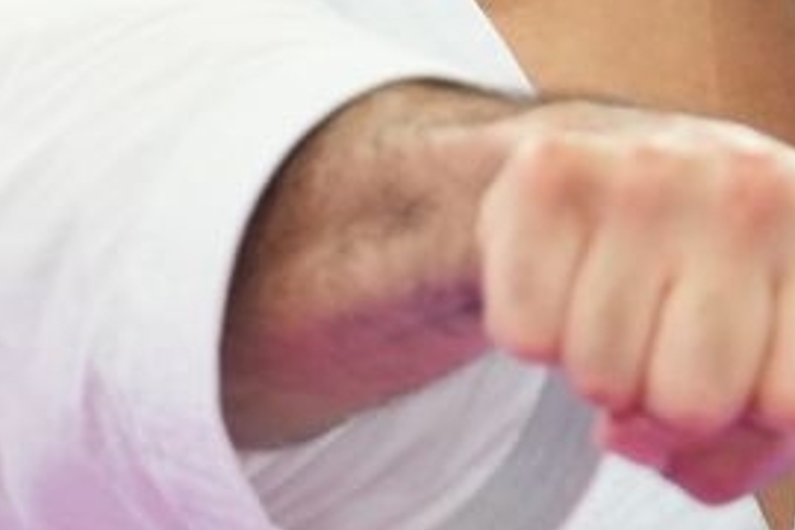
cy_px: -6
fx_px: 42154
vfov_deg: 0.7
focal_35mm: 1909
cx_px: 530
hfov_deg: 1.1
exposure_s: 1/500
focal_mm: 191
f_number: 2.8
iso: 500
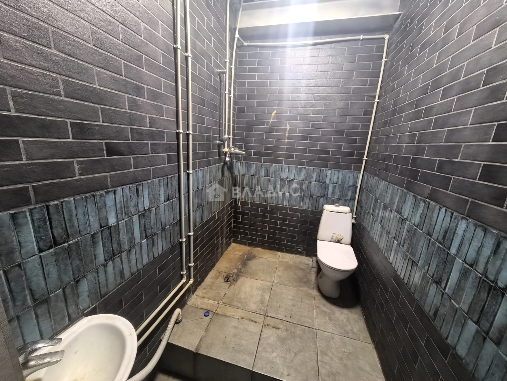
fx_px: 190
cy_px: 190
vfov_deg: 89.9
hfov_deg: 106.2
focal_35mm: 13
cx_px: 254
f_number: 2.2
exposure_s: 1/25
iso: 800
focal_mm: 1.76
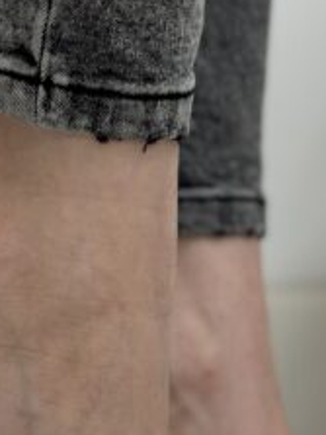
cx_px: 219
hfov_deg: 8.6
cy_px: 332
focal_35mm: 172
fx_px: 2162
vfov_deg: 11.5
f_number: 1.78
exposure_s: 1/100
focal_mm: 6.86
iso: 125
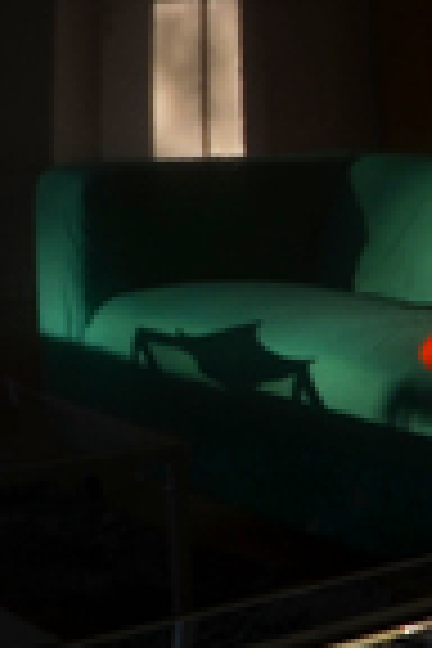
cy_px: 392
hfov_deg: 18.8
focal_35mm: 69
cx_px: 500
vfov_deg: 29.2
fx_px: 1242
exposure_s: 1/50
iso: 100
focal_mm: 10
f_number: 3.5
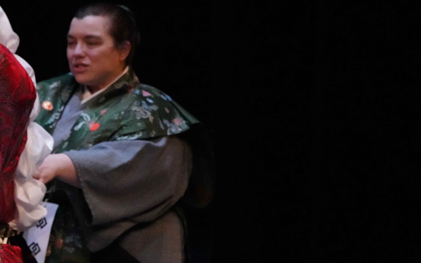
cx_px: -66
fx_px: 8296
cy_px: 145
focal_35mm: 723
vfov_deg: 1.8
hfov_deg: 2.9
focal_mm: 300
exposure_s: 1/800
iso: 12800
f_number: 5.6
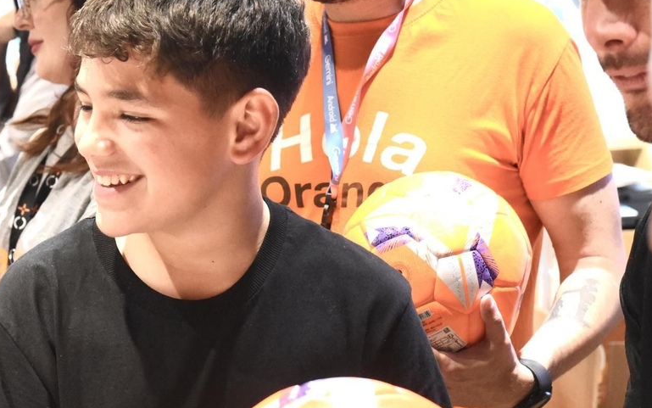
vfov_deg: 12.4
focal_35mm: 106
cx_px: 372
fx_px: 1884
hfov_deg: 19.6
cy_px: 238
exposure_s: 1/200
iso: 6400
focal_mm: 50
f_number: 6.3
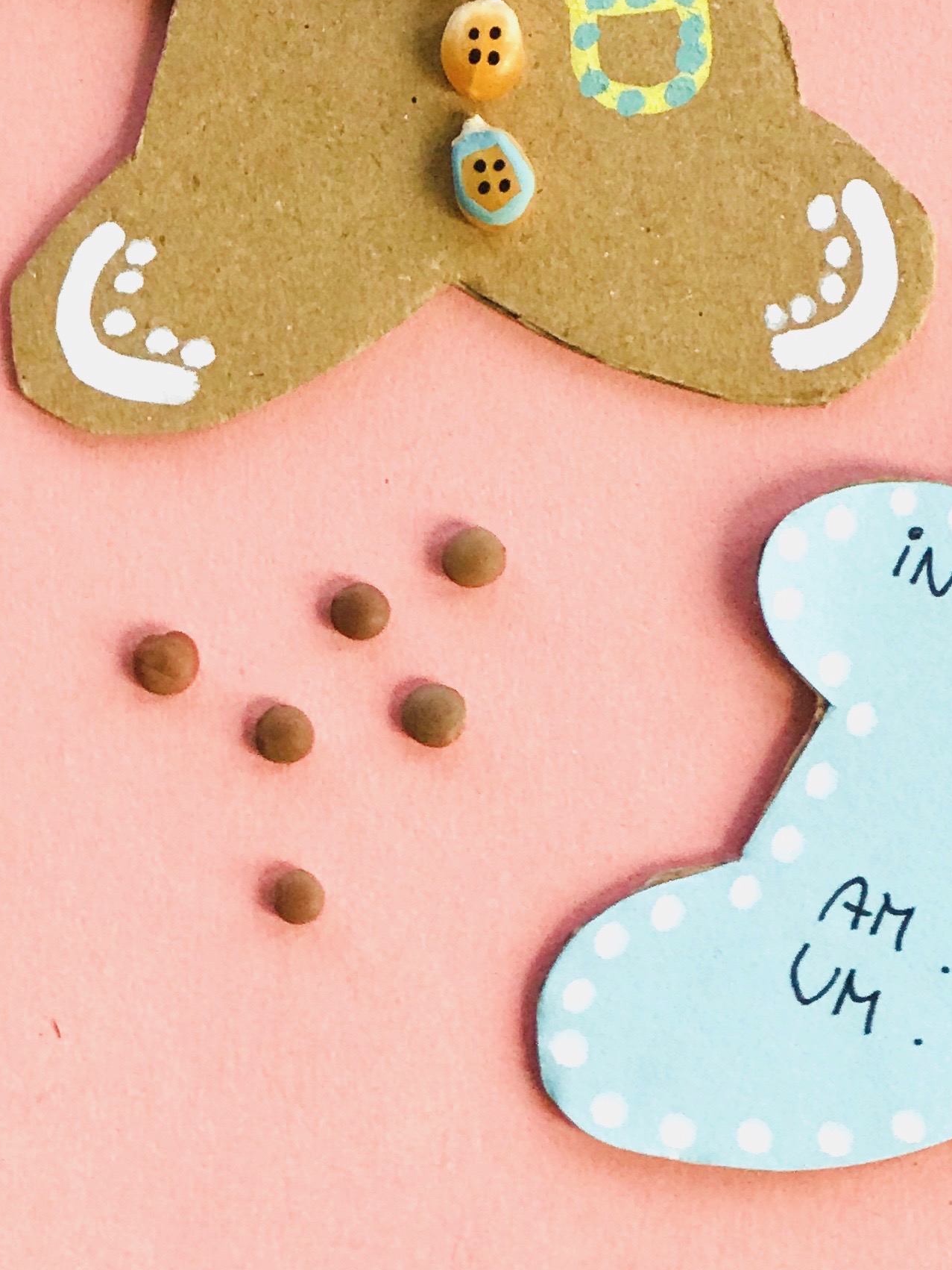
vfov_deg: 14.4
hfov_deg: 10.9
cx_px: 948
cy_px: 18
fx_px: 4949
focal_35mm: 135
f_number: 2.8
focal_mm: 6.6
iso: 20
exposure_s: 1/50
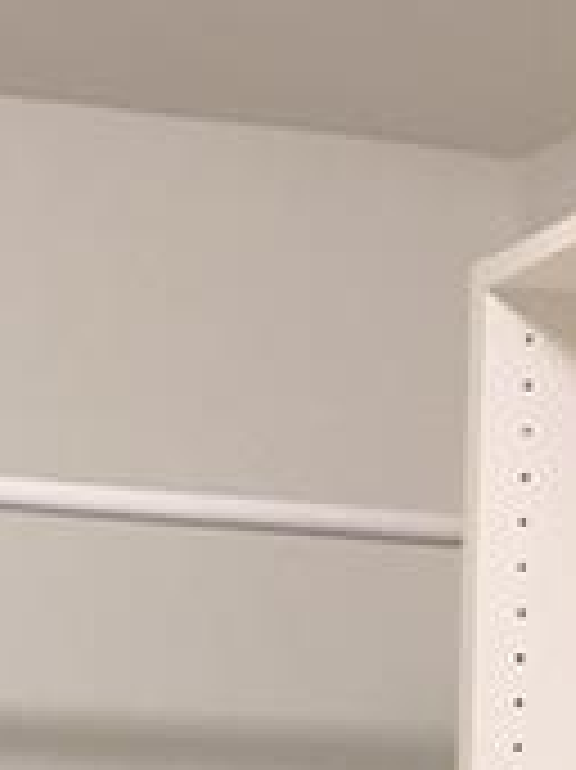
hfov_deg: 11.0
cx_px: -230
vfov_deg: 13.9
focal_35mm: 130
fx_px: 2888
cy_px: 1261
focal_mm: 4.15
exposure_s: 1/30
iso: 50
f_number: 2.2
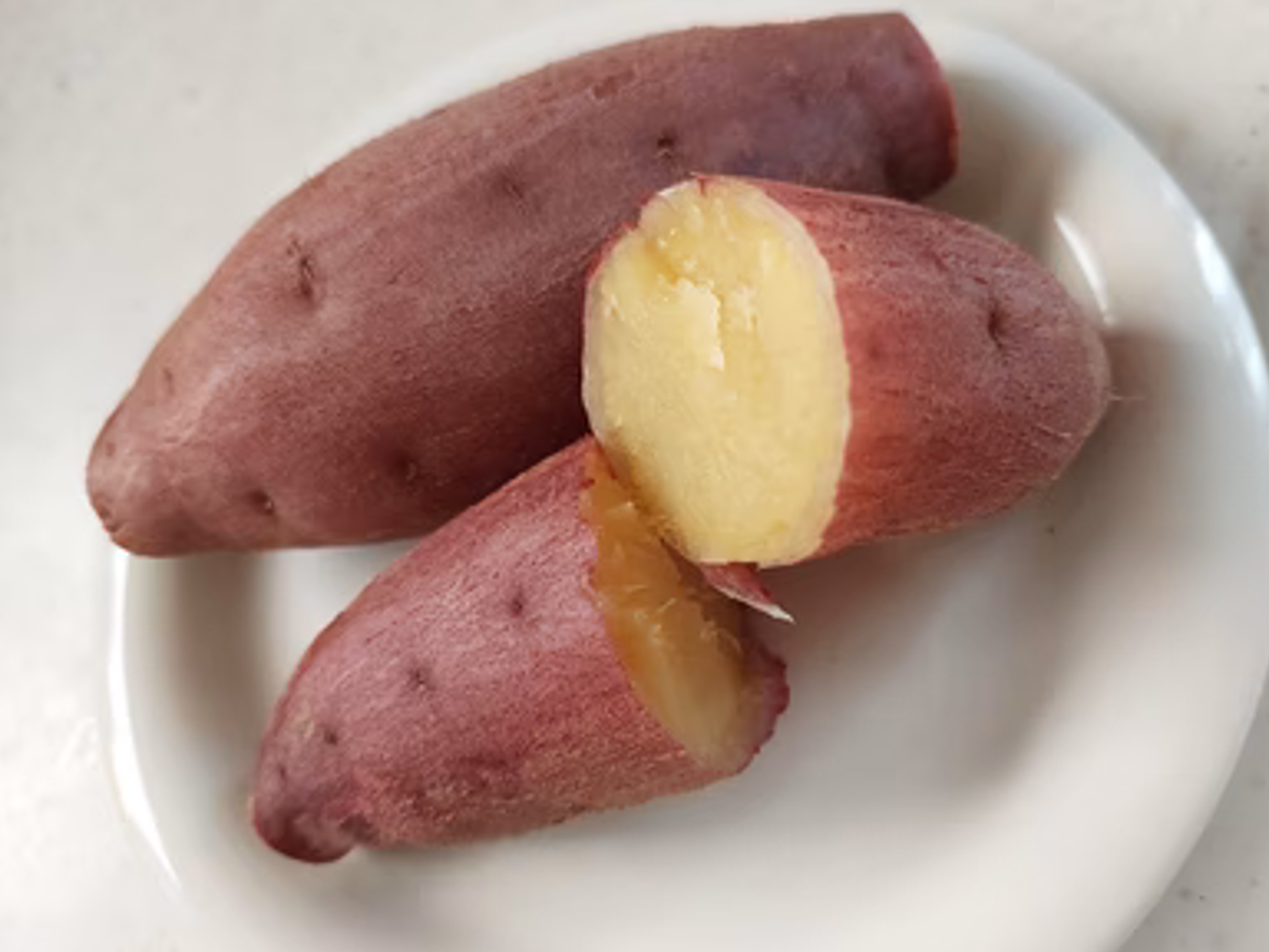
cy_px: 473
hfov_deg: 69.4
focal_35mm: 25
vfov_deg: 54.9
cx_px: 658
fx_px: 916
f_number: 1.8
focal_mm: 5.23
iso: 200
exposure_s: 1/100
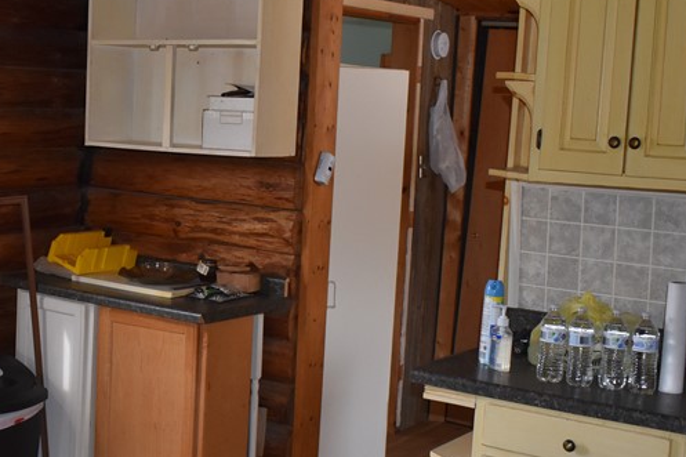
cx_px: 175
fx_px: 1124
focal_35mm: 59
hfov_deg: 33.3
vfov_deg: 22.9
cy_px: 280
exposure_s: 1/200
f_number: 4.5
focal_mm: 18
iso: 800
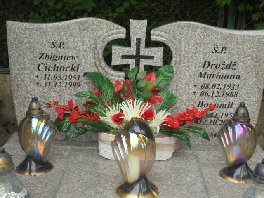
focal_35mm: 56
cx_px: 132
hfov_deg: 34.3
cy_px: 99
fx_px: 427
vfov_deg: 26.1
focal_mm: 10.1
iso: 100
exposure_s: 1/60
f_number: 5.2
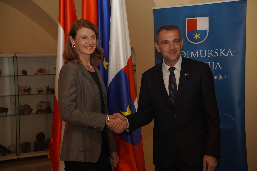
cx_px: 128
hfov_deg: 30.3
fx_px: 474
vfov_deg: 20.5
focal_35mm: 66
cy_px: 86
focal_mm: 44.3
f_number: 4
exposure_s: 1/250
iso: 250
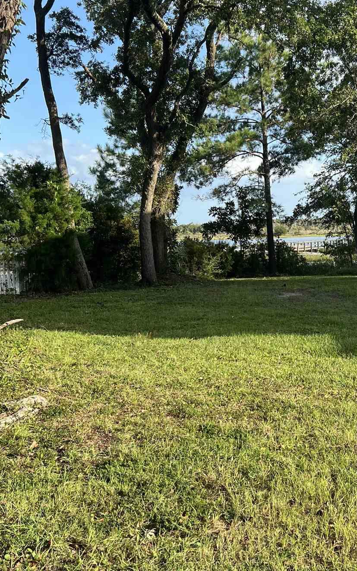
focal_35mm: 48
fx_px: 747
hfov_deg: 26.4
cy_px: 268
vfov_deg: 41.8
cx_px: 283
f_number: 1.5
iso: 50
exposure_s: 1/1224
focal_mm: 5.7
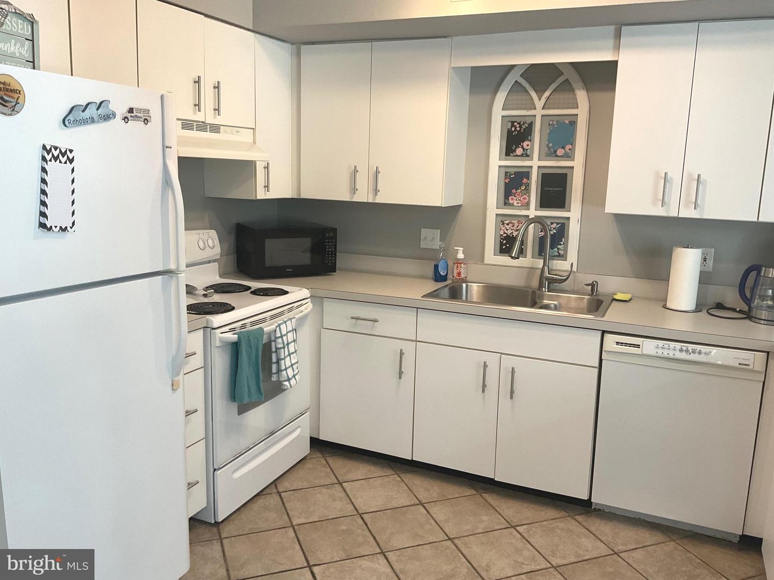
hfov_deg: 61.7
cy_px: 290
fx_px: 648
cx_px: 387
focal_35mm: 29
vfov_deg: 48.2
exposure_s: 1/60
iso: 100
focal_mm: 3
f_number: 1.8
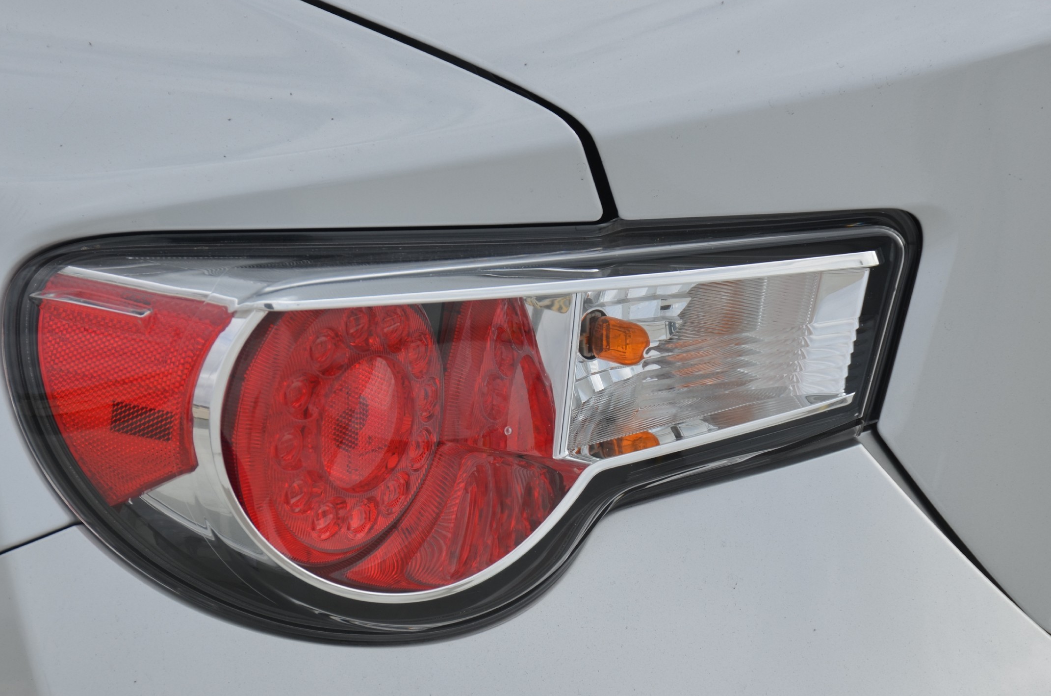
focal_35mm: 196
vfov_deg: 7.0
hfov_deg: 10.5
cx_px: 480
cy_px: 368
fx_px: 5710
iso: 100
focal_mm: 112
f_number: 8
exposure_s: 1/250
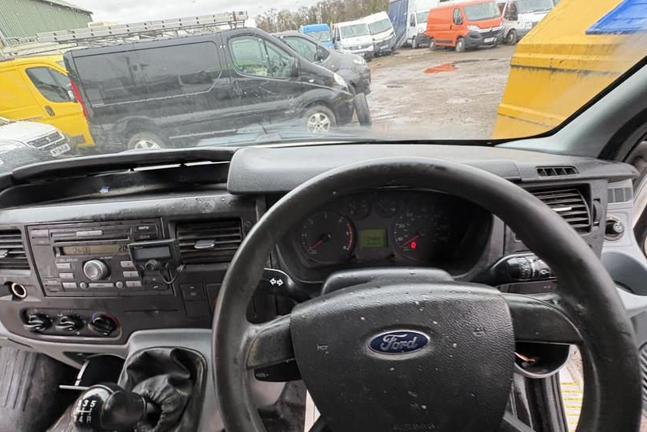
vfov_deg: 73.7
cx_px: 302
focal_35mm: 16
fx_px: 288
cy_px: 232
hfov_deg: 96.6
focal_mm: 2.22
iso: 500
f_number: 2.2
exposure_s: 1/60
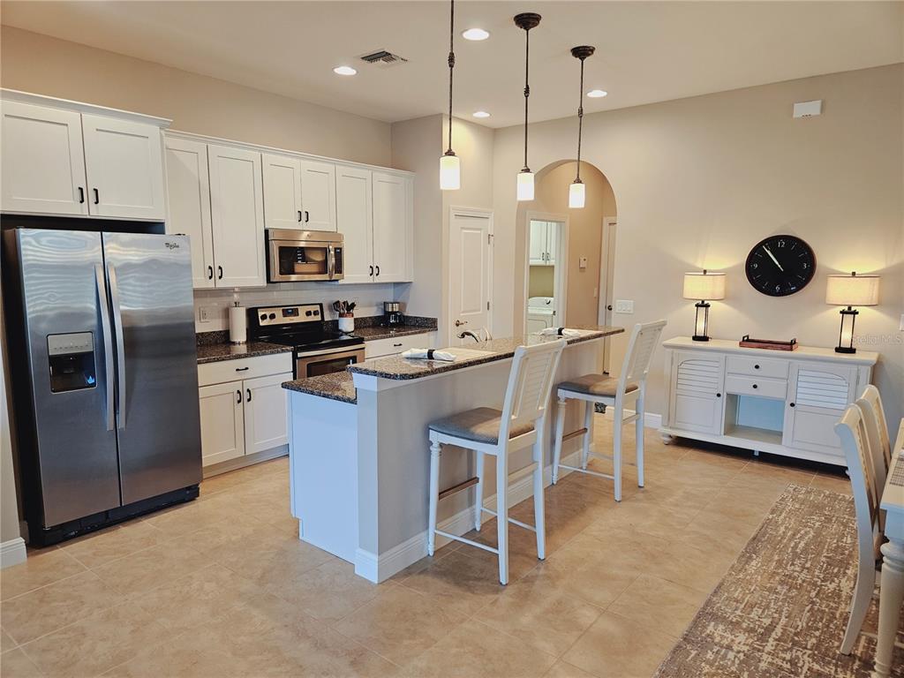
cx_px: 452
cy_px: 339
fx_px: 601
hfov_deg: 73.9
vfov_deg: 58.9
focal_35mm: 23
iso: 160
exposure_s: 1/120
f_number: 1.8
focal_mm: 5.4
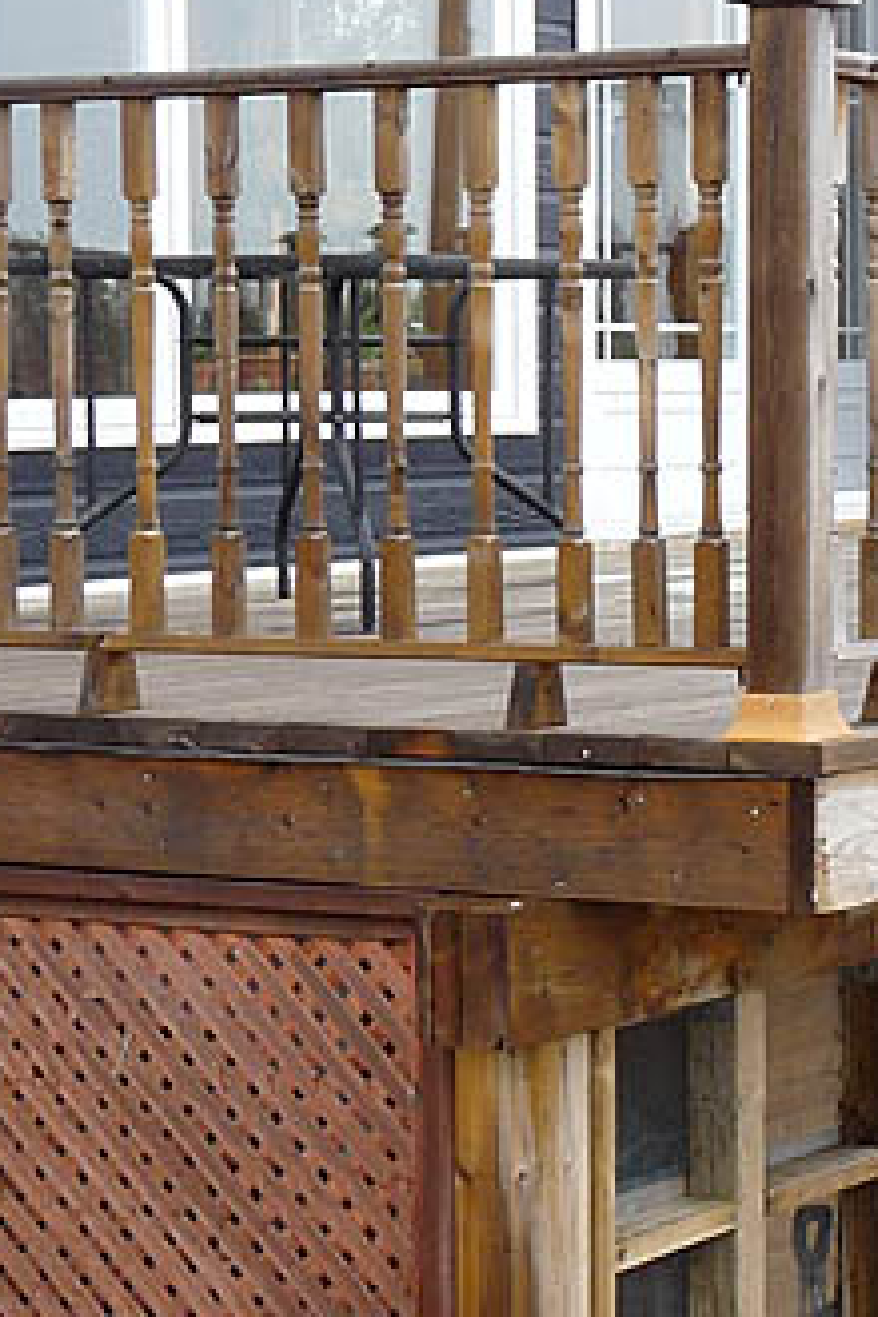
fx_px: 4207
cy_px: 551
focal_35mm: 115
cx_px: 1030
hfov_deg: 11.7
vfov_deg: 17.8
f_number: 4
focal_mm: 5.8
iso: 100
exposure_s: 1/125
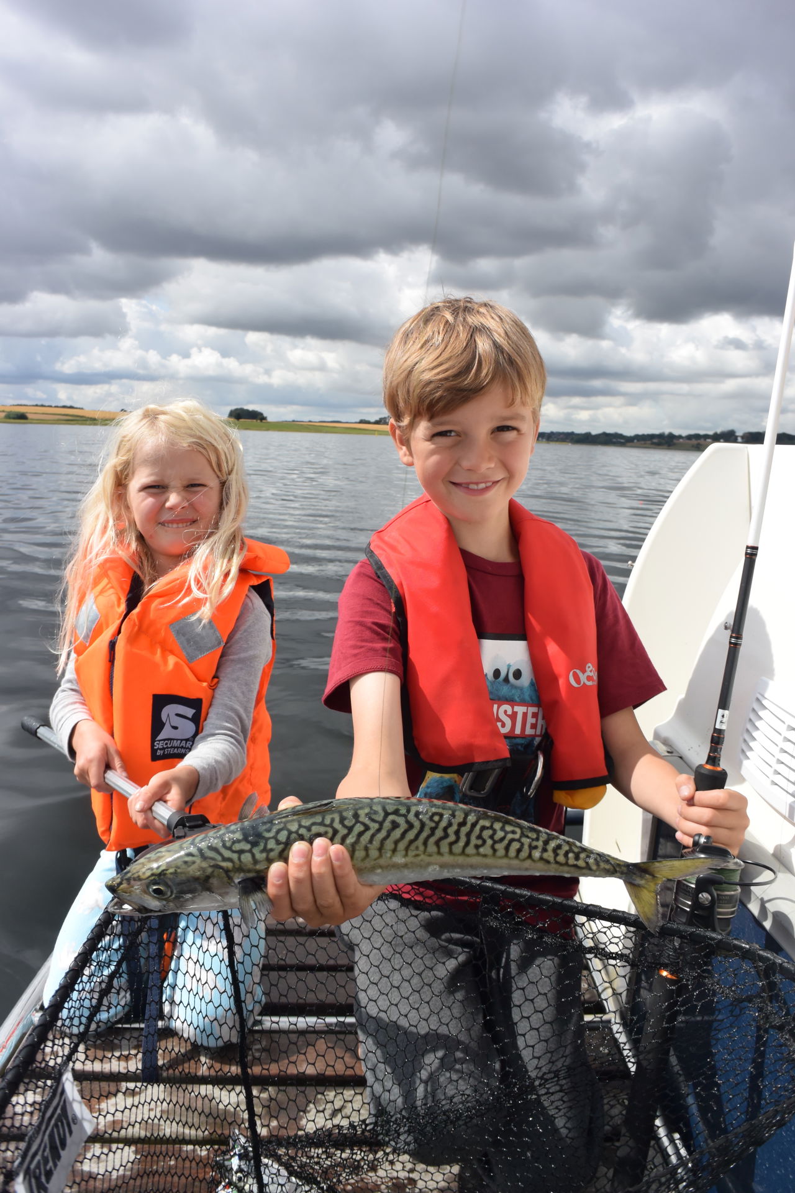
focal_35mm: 27
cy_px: 596
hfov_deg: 47.9
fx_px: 894
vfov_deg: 67.4
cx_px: 398
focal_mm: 10
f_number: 4.5
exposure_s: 1/1250
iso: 160
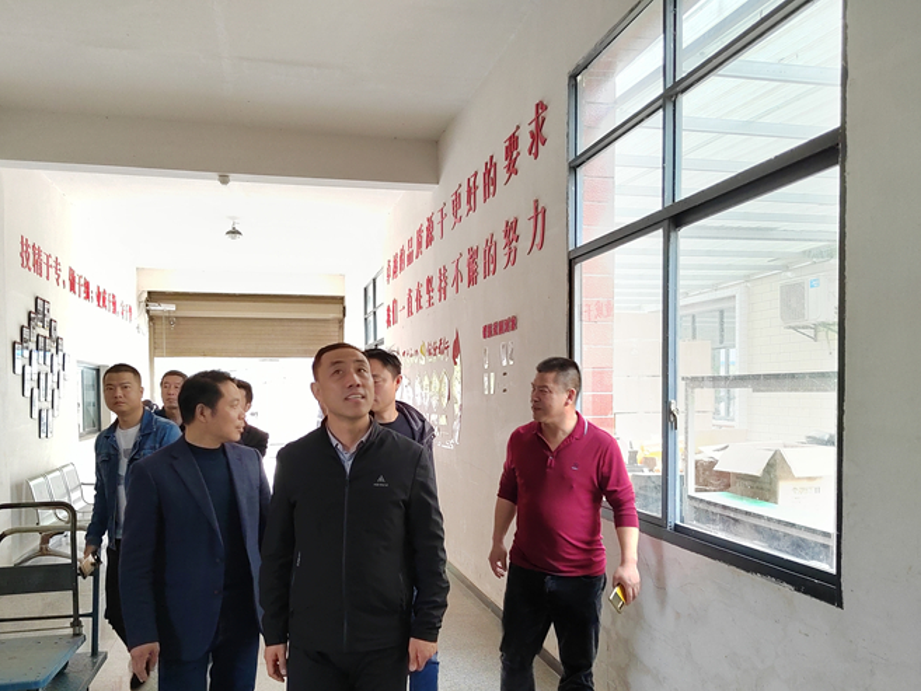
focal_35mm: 28
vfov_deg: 49.5
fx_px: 745
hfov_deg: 63.3
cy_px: 413
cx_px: 419
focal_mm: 5.52
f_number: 1.9
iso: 1597
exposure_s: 1/50
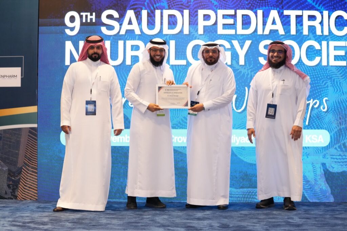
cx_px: 174
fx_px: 674
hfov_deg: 28.9
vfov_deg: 19.4
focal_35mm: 70
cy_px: 116
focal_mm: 70
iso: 5000
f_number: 4
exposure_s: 1/160
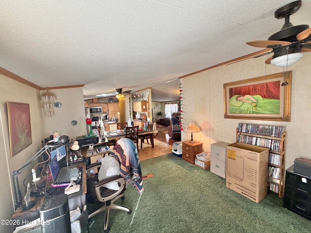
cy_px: 116
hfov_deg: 102.1
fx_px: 126
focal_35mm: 14
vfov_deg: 85.7
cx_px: 156
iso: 200
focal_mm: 2.22
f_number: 2.2
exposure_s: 1/60
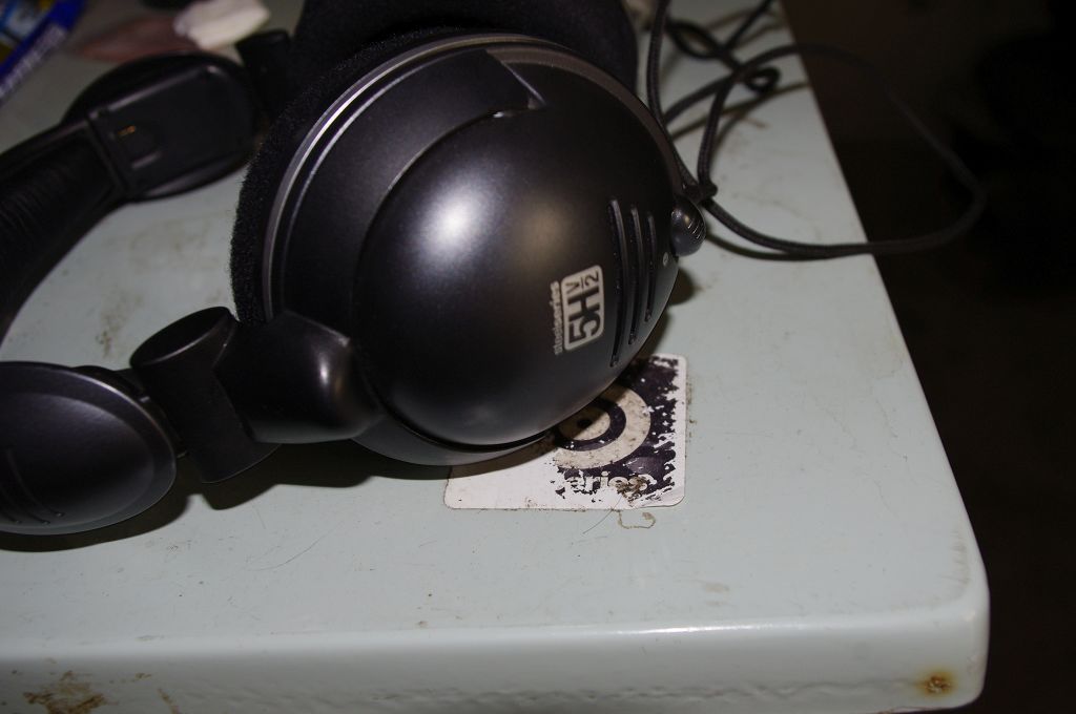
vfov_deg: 36.8
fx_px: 1075
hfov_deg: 53.2
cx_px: 538
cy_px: 357
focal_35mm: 36
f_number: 5.6
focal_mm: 24.38
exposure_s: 1/20
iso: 400
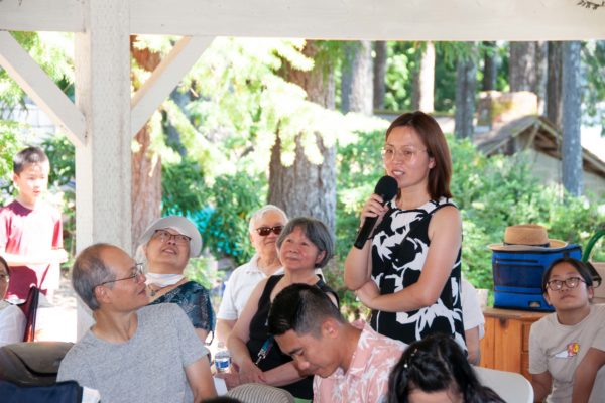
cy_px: 202
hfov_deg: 16.7
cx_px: 302
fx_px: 2067
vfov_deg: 11.1
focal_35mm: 123
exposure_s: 1/80
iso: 400
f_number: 5
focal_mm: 82
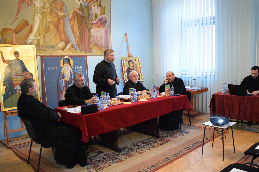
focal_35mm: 31
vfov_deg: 42.3
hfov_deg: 60.2
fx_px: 223
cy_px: 81
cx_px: 142
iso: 3200
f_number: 4.5
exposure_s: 1/60
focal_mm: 18
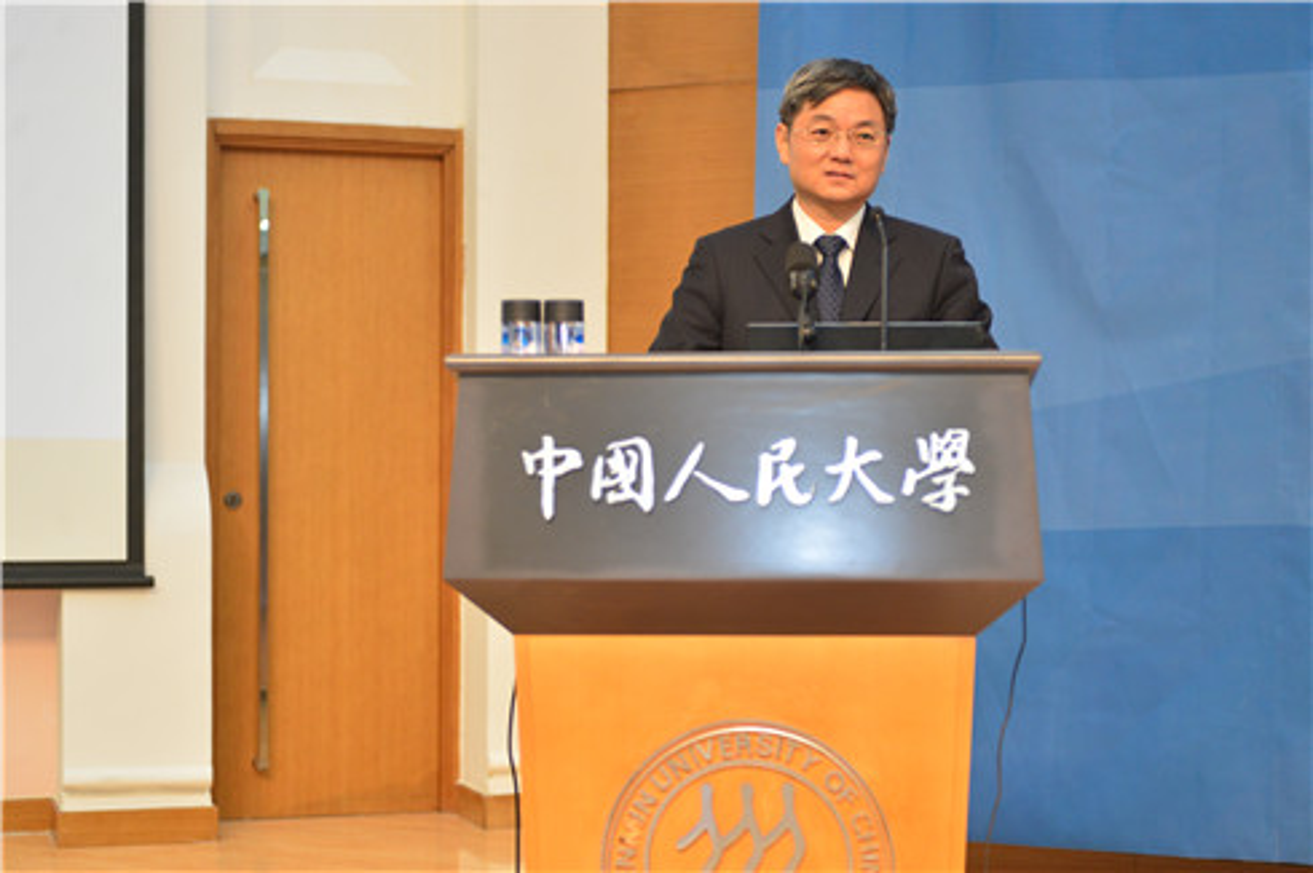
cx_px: 656
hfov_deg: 39.6
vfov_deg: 27.0
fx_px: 1822
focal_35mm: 50
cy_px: 436
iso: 1600
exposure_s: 1/160
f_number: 3.2
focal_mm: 50
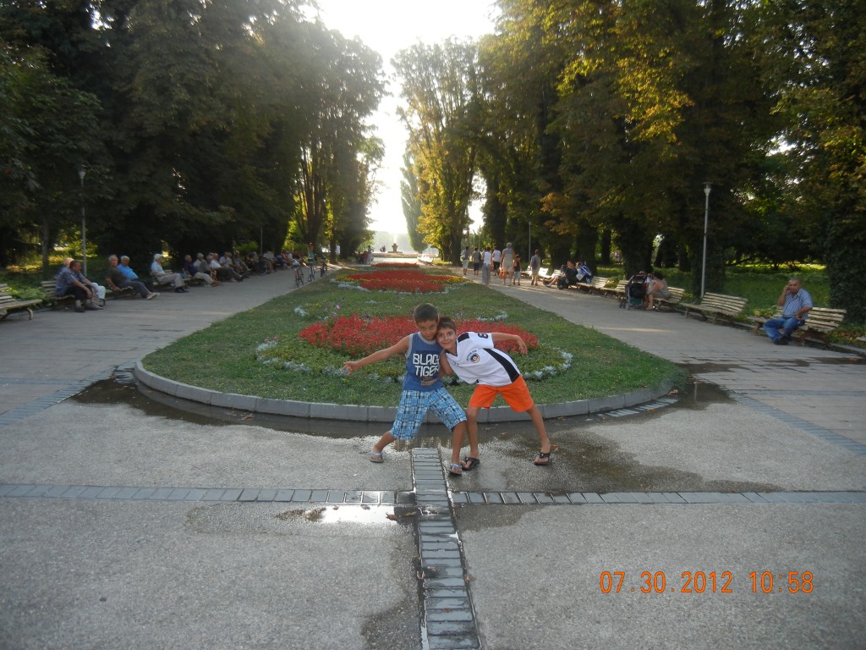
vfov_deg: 46.8
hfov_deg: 60.0
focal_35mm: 30
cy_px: 325
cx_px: 433
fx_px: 751
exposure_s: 1/272
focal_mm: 5.4
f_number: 3.5
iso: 160
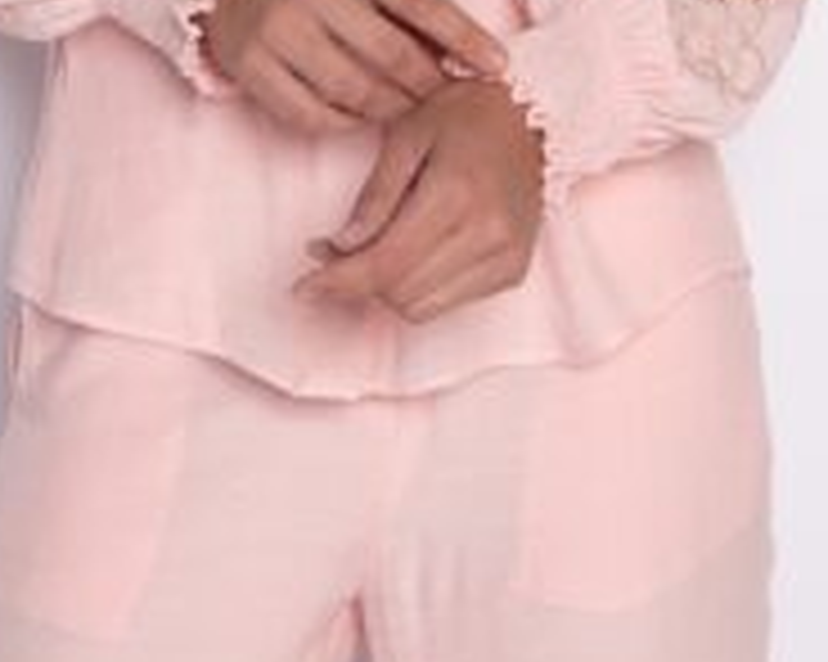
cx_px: 328
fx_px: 3380
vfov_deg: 10.9
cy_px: -227
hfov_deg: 14.0
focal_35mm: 138
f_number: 5.6
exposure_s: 1/160
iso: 200
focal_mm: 45
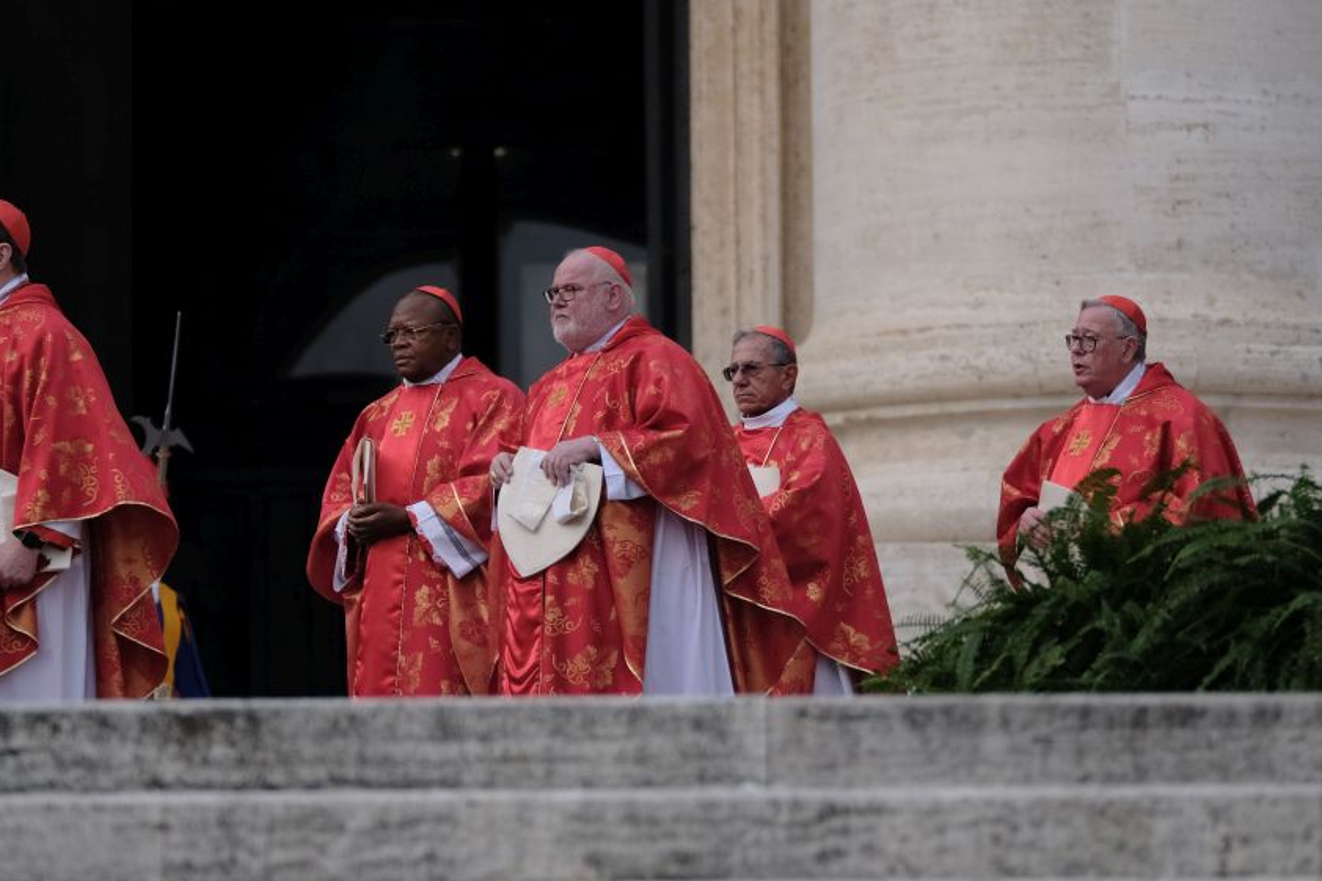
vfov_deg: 3.1
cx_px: 633
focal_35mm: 449
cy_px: 415
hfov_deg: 4.6
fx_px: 16484
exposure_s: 1/1500
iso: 1600
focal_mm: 280
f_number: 5.6
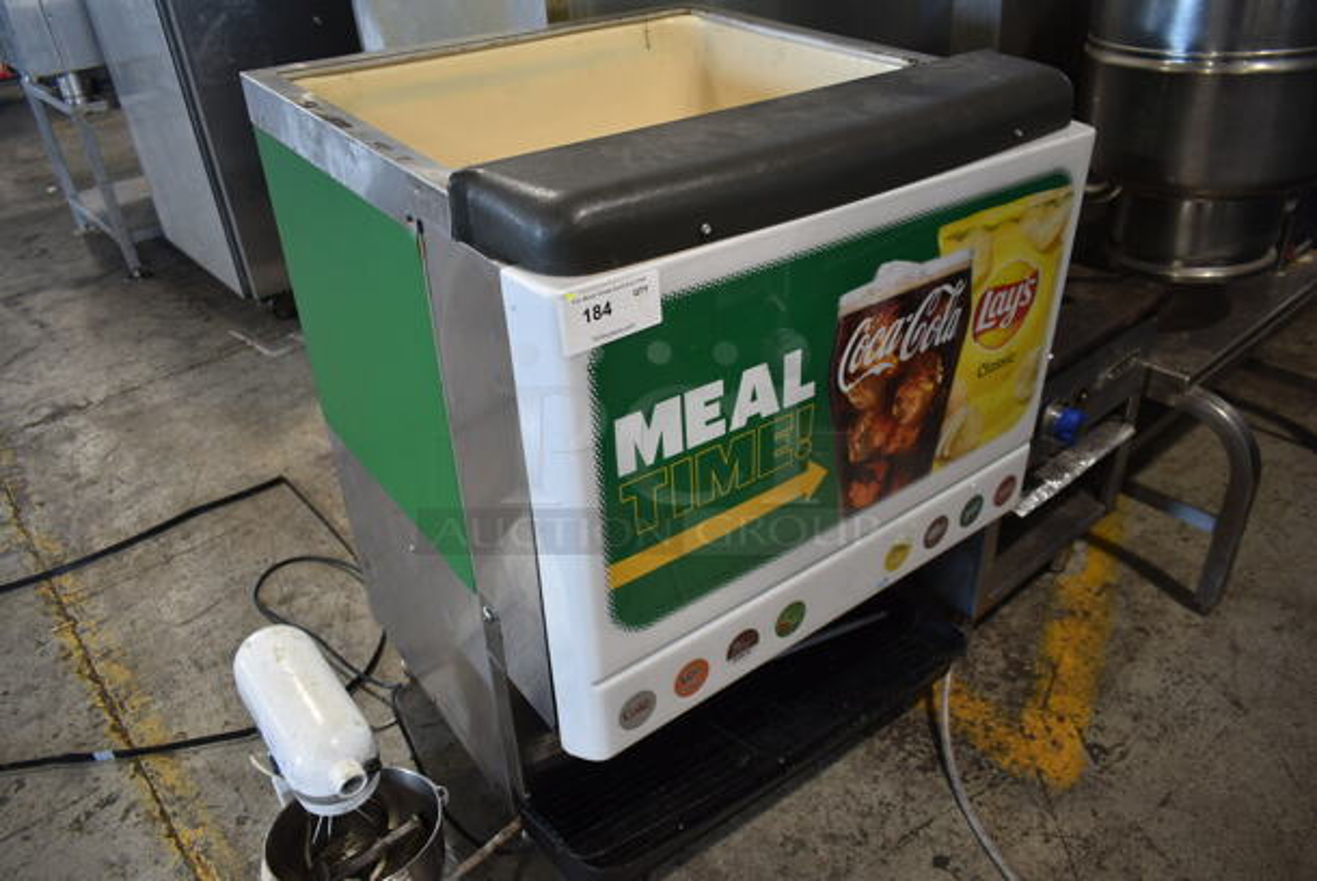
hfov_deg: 67.3
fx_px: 989
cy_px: 440
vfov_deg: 48.0
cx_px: 658
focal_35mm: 27
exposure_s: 1/30
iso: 280
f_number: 3.5
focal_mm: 18
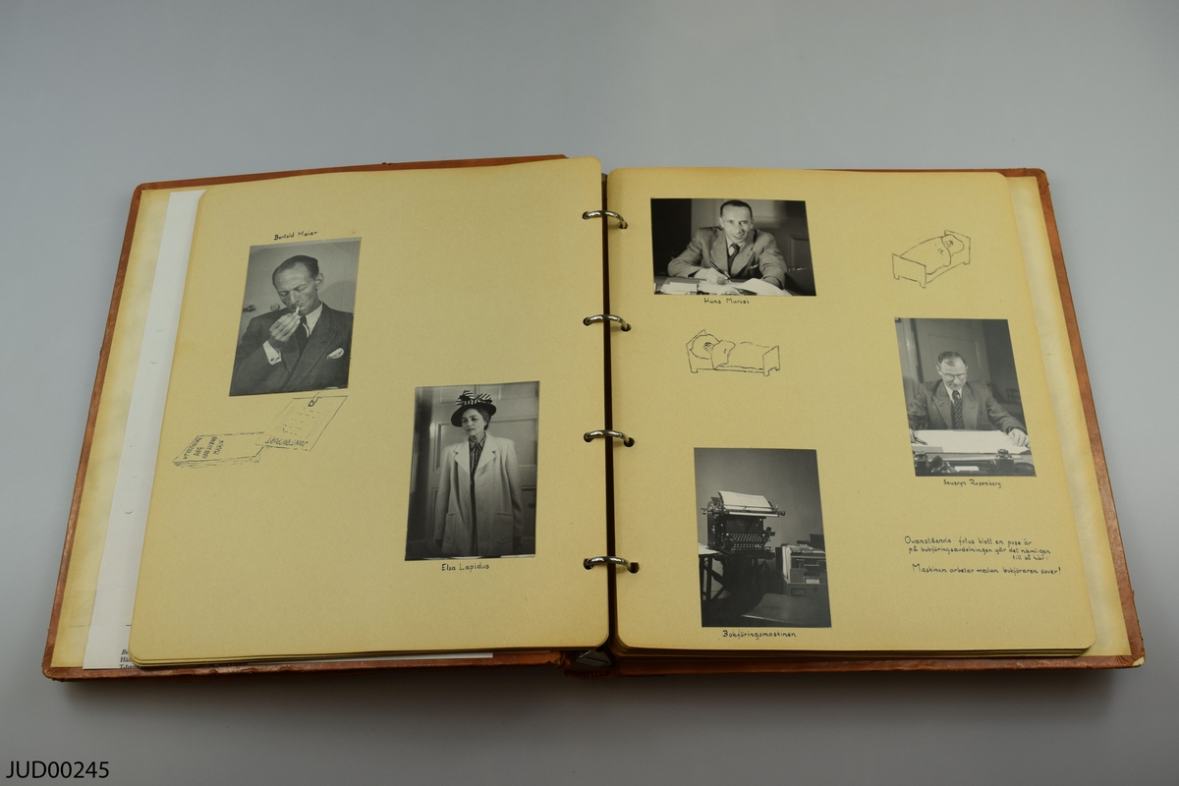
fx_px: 1326
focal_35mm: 40
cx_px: 590
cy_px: 393
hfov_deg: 47.9
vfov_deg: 33.0
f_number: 8
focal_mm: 27
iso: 400
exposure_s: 1/250
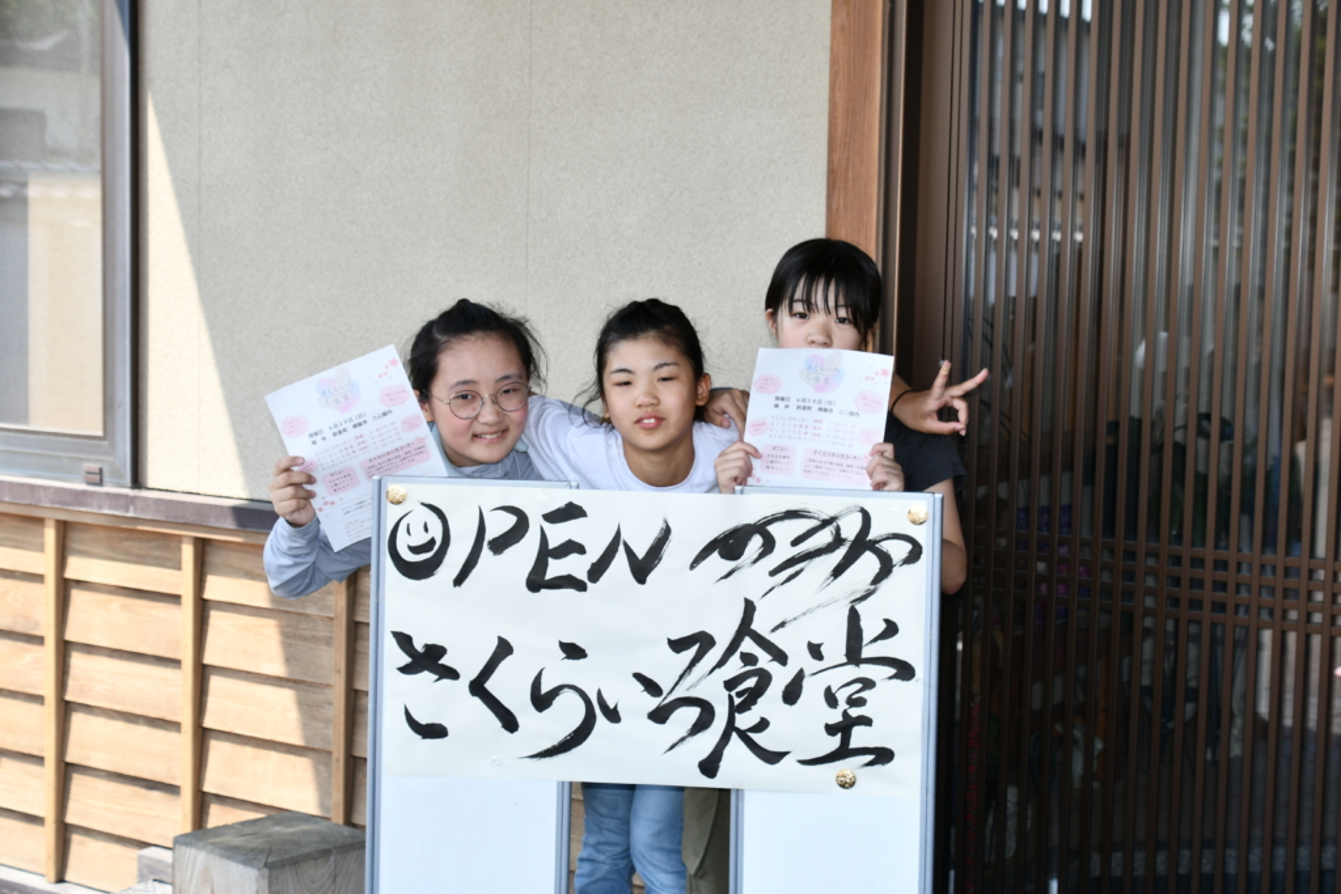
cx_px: 670
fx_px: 2123
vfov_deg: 23.8
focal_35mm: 57
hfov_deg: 35.0
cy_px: 447
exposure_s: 1/250
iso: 100
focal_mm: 38
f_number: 4.5
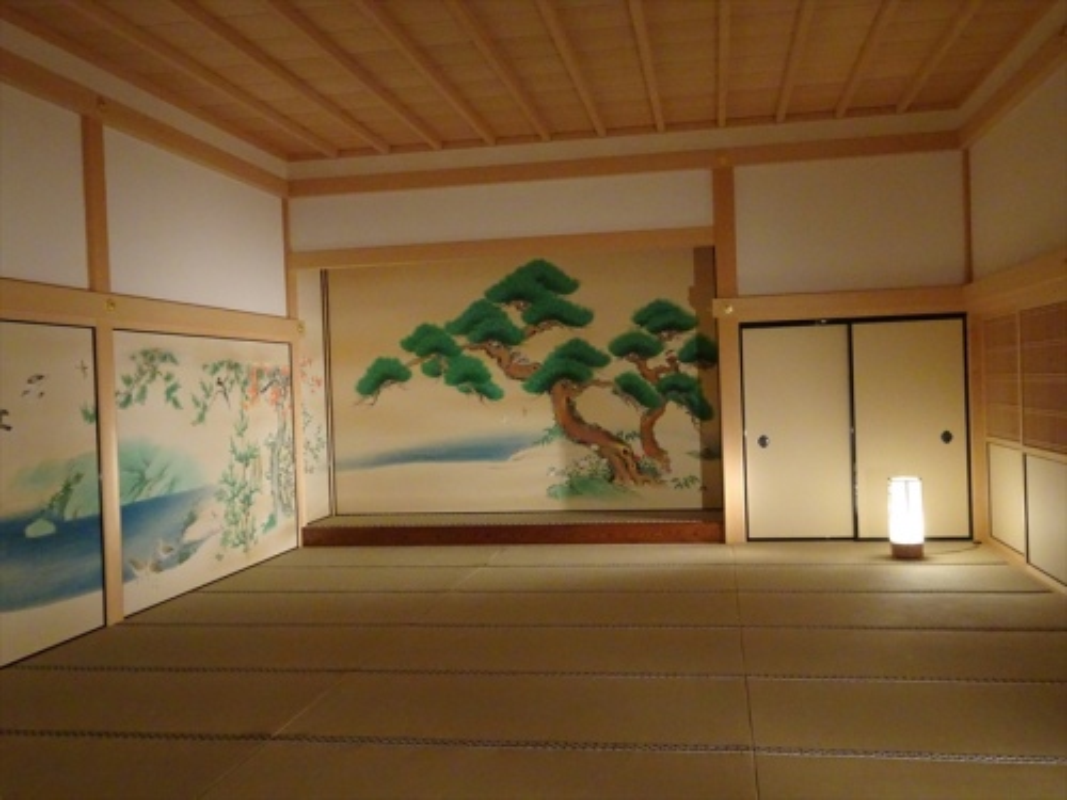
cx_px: 534
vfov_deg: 44.2
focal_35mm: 32
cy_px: 400
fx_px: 986
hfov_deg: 56.8
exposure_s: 1/40
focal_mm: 5.43
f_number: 4
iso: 1250
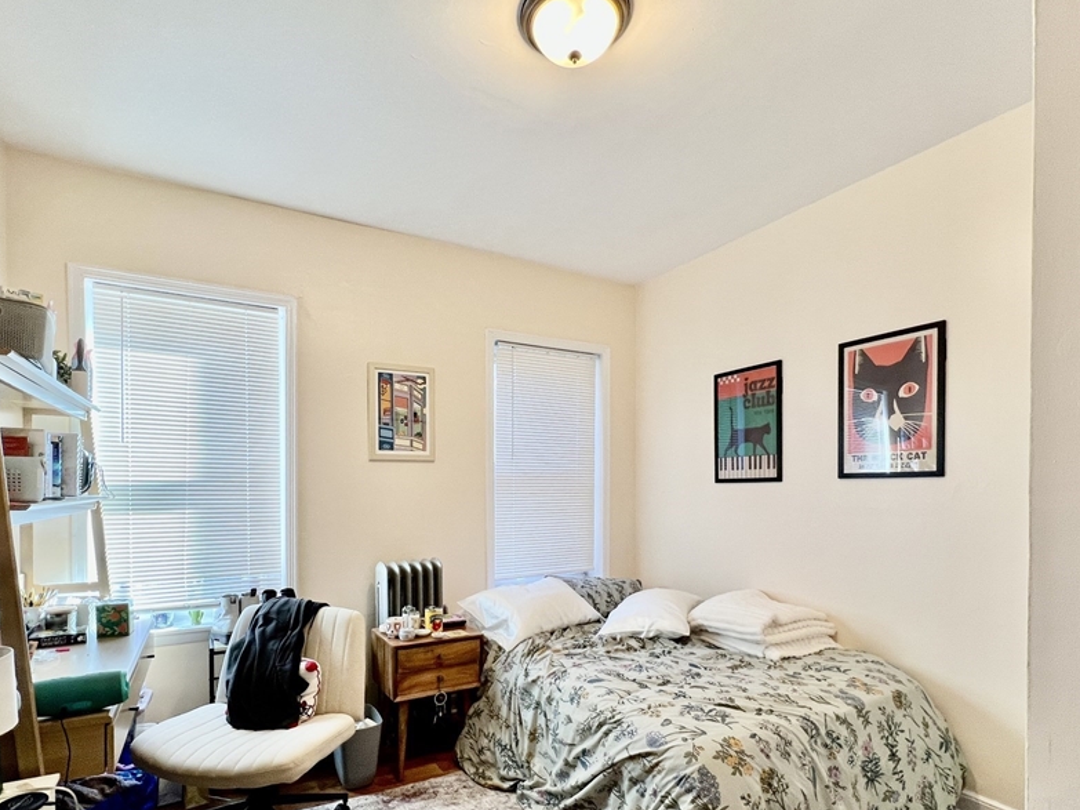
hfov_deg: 91.0
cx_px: 513
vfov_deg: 73.5
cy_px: 502
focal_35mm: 17
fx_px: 530
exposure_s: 1/120
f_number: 1.8
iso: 100
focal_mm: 1.57
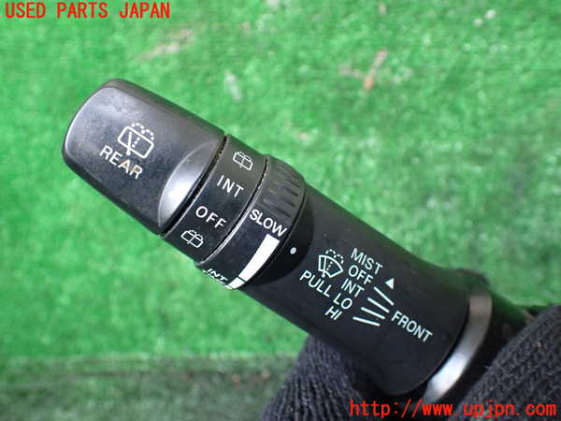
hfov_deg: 60.0
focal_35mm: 30
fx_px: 486
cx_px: 280
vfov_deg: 46.8
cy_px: 210
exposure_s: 1/125
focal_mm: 5.4
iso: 800
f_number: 2.3
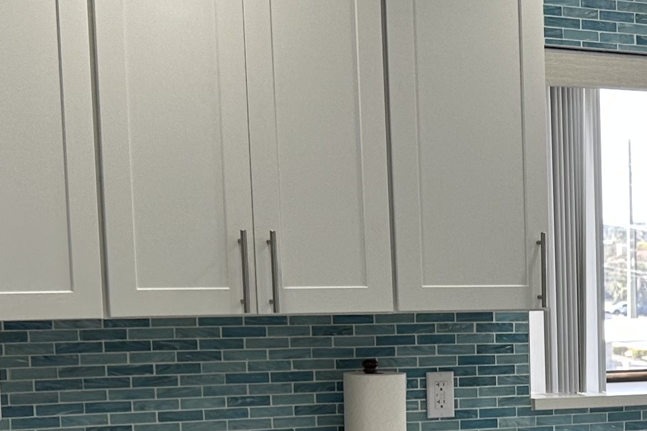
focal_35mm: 103
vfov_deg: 13.0
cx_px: 881
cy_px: 478
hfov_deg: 18.2
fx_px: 1851
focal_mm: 6.86
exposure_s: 1/142
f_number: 1.78
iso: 64
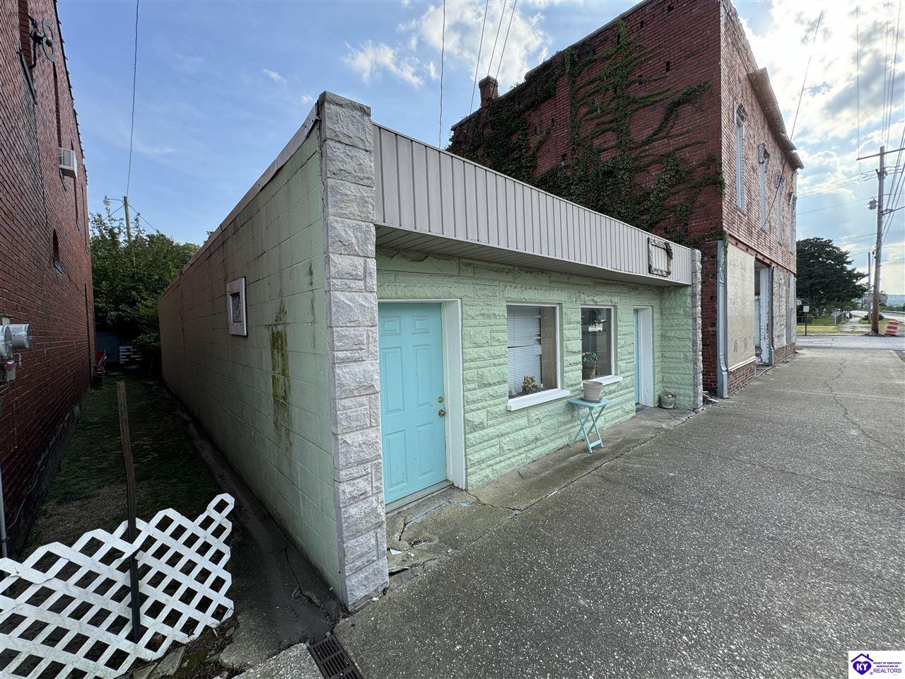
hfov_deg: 102.1
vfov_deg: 85.7
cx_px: 452
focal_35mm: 14
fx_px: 366
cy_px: 340
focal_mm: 2.22
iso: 40
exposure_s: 1/479
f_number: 2.2
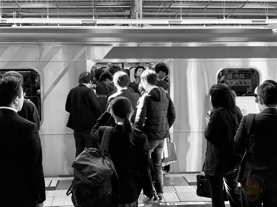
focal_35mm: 52
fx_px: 416
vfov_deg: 28.0
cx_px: 138
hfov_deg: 36.8
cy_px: 104
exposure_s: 1/100
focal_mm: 6
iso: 125
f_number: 2.4
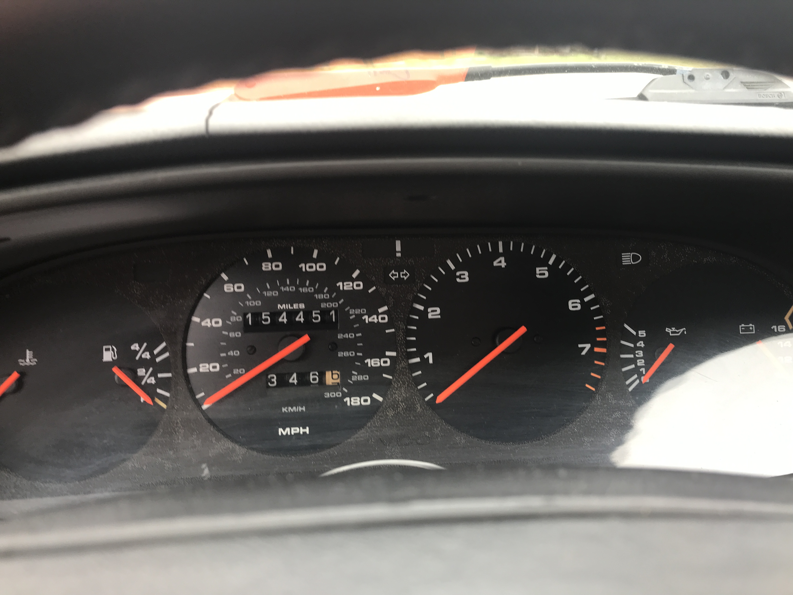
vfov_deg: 49.7
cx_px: 396
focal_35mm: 28
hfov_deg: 63.4
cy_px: 298
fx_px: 641
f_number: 1.8
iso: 25
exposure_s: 1/60
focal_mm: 3.99
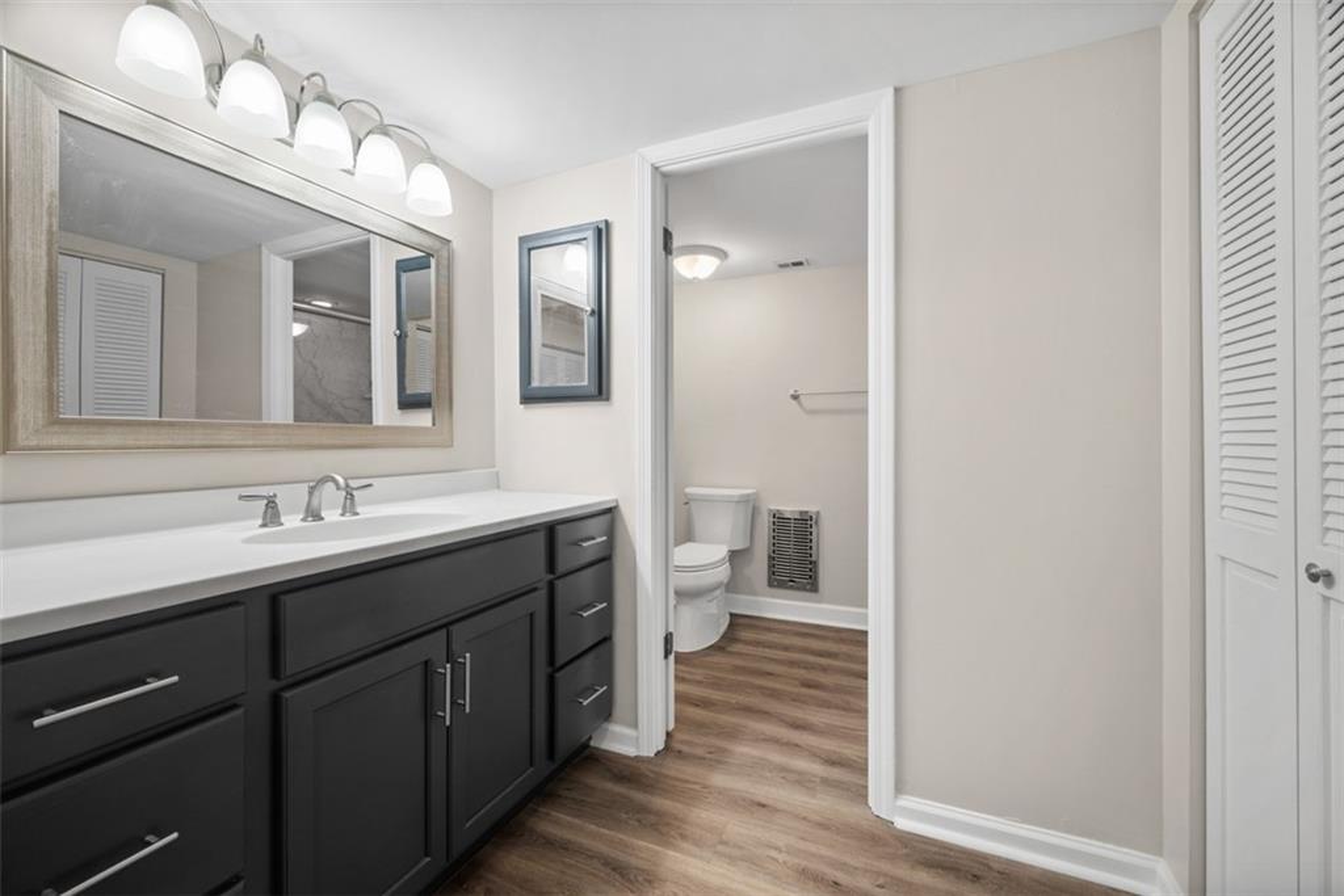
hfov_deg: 104.2
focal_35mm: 14
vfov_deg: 81.2
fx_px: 523
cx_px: 672
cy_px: 448
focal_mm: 14
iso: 400
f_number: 8
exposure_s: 1/3
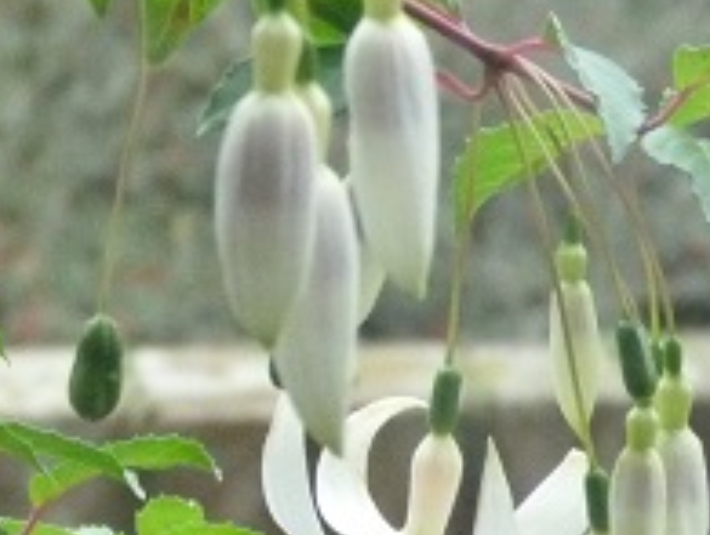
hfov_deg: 3.2
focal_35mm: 622
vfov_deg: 2.4
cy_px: 266
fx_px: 12781
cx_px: -459
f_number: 3.7
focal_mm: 27.3
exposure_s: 1/320
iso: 640
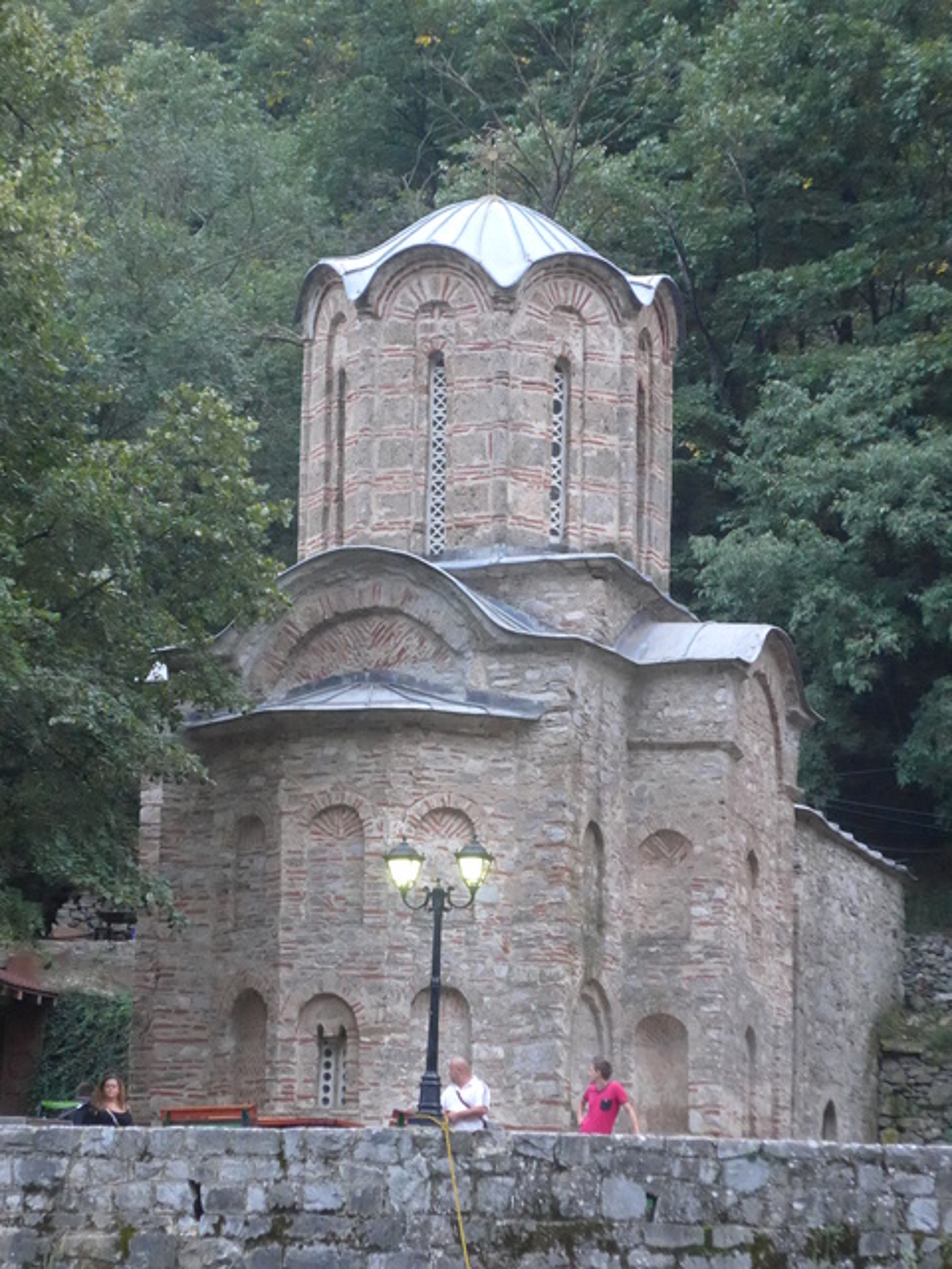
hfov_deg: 14.4
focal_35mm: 103
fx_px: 3777
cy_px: 634
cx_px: 476
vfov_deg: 19.1
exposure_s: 1/60
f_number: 4.8
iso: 1600
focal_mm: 20.4
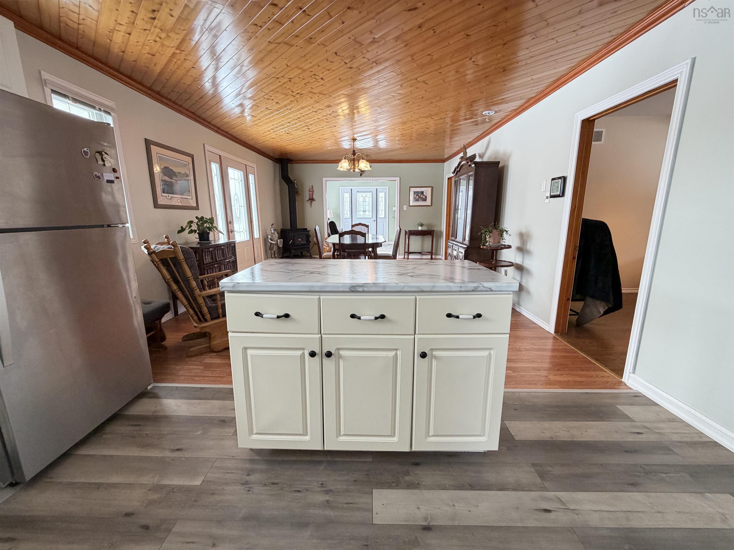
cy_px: 275
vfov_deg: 85.7
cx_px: 367
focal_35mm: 14
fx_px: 297
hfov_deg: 102.1
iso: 200
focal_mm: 2.22
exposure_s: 1/60
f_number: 2.2
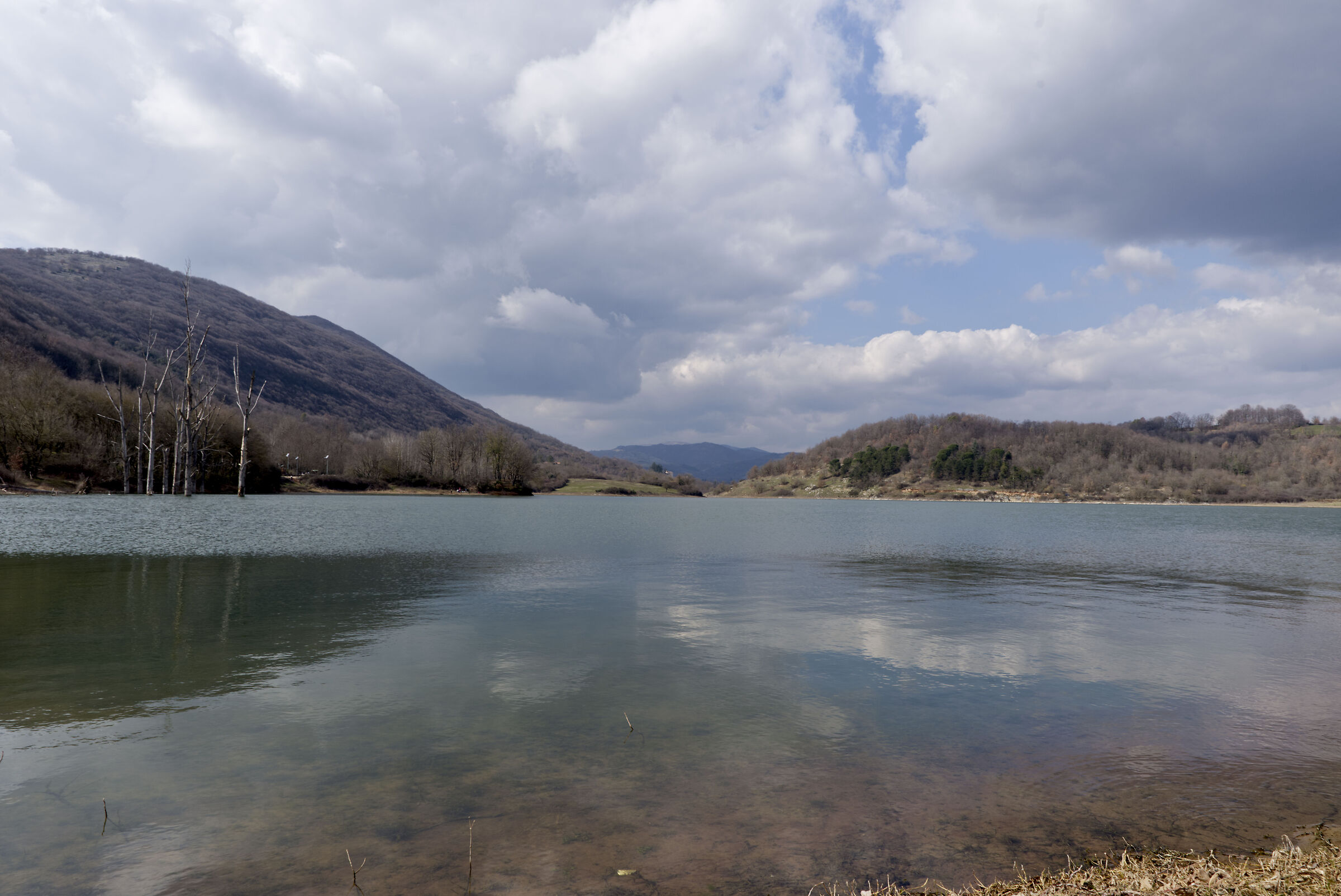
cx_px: 670
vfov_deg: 53.2
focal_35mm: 24
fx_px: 895
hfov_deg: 73.7
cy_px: 448
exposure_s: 1/180
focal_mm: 24
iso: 100
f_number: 11
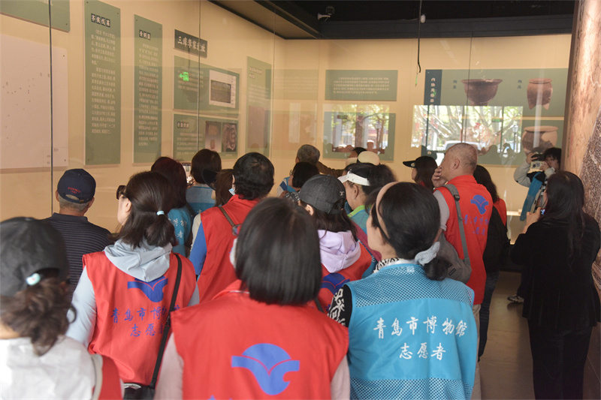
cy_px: 200
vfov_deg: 30.5
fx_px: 734
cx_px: 300
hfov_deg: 44.5
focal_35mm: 44
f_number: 5
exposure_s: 1/100
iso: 3200
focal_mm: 44
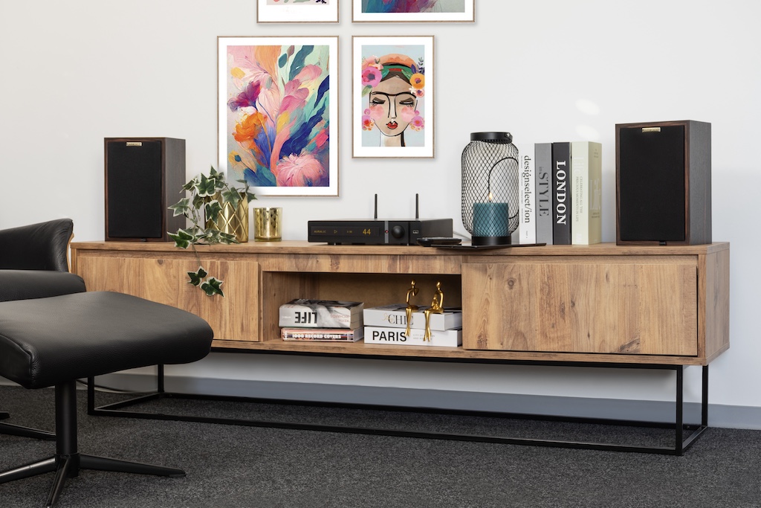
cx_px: 380
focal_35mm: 59
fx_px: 1247
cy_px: 254
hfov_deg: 33.9
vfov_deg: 23.0
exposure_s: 1/4
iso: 125
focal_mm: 59
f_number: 11
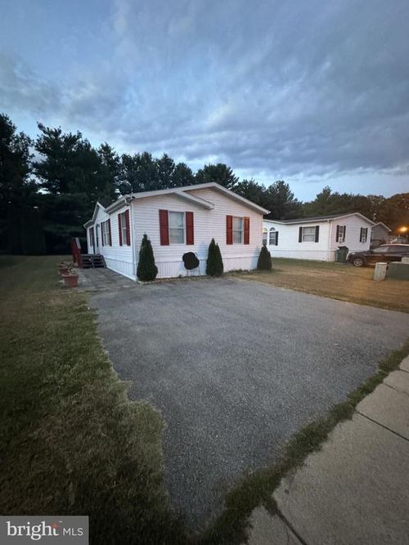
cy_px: 272
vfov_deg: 102.1
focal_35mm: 14
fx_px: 221
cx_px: 204
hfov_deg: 85.7
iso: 1250
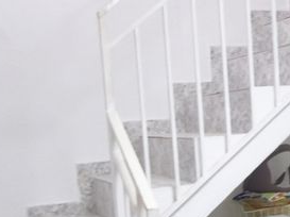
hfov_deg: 25.5
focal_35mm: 75
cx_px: 241
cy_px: 213
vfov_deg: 19.1
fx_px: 627
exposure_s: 1/20
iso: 800
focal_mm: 5
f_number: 3.5
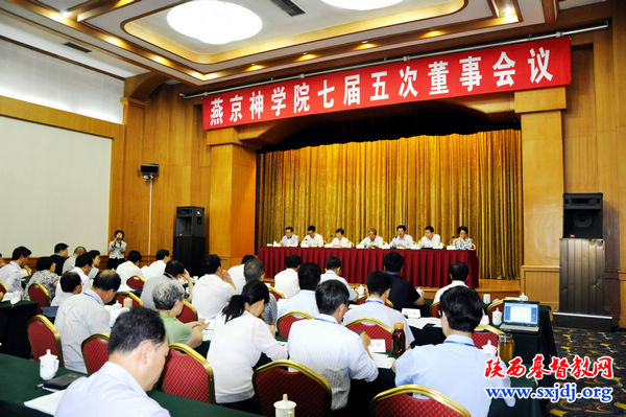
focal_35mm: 27
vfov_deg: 47.9
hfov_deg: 67.4
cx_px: 313
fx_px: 469
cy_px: 208
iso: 800
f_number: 3.5
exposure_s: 1/60
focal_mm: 18
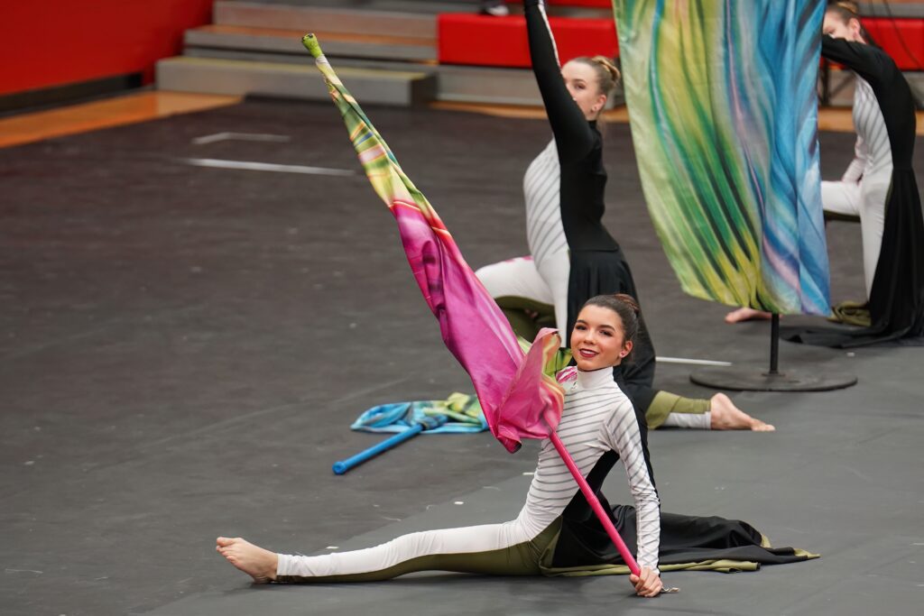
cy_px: 308
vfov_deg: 7.6
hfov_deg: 11.4
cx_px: 462
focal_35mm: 180
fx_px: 4620
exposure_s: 1/400
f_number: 2.8
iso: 3200
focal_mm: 180
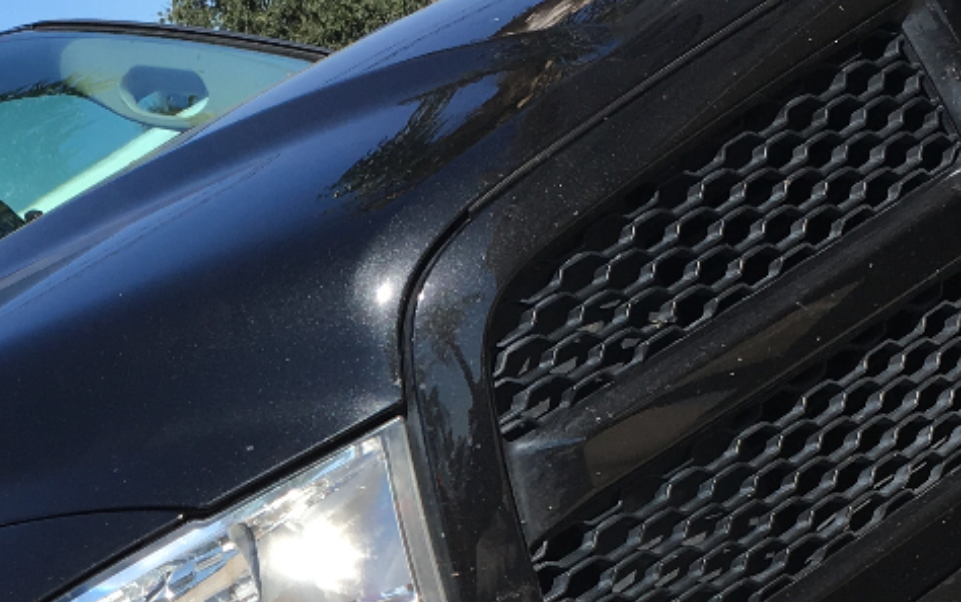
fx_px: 2411
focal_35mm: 92
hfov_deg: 22.3
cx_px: 247
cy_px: 745
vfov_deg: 13.8
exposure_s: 1/1054
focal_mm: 4.15
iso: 25
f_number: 2.2
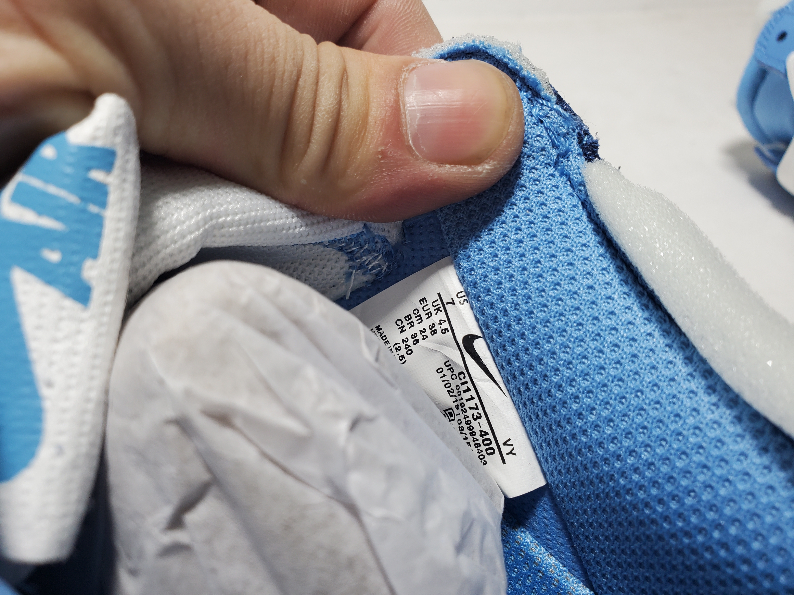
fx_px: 596
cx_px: 397
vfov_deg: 53.1
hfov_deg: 67.3
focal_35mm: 26
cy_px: 298
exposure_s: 1/178
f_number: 2.4
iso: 50
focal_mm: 4.3
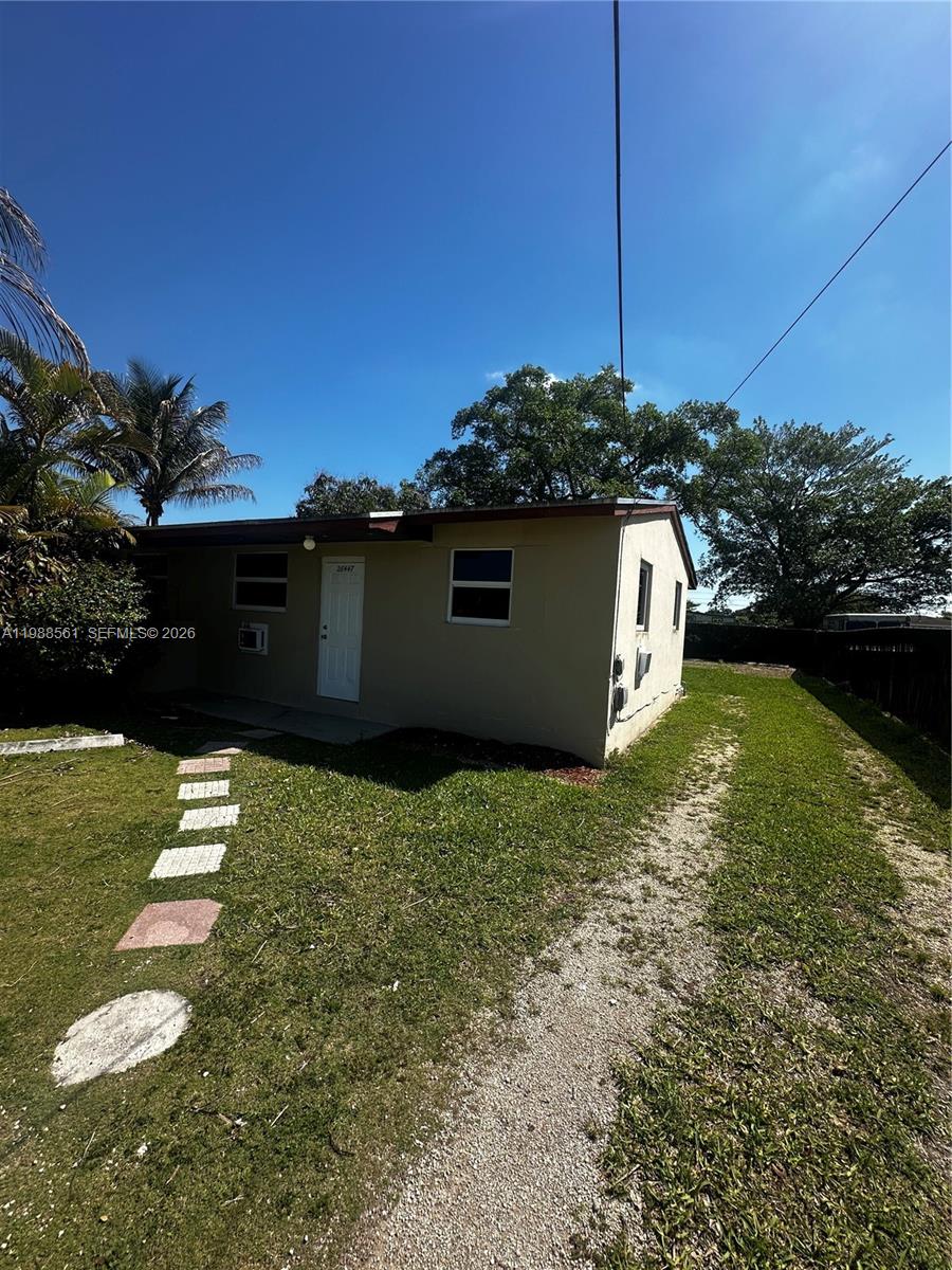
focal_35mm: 14
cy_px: 635
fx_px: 513
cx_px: 476
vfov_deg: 102.1
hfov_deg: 85.7
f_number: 2.2
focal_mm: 2.22
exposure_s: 1/1511
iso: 50
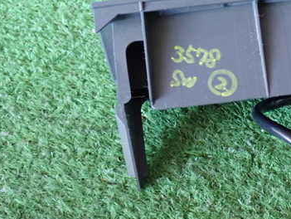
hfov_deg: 27.1
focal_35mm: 70
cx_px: 244
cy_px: 86
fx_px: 589
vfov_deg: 21.0
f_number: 2.8
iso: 800
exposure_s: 1/40
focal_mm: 7.31
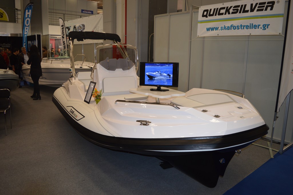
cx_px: 146
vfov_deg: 47.9
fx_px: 220
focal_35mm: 27
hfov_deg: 67.4
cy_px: 98
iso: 280
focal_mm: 18
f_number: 3.5
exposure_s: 1/60
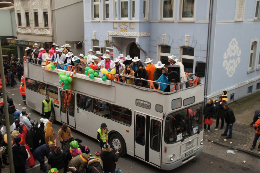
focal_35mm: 36
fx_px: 260
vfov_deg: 36.8
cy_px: 86
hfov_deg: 53.2
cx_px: 130
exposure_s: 1/40
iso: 160
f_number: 4
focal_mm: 24
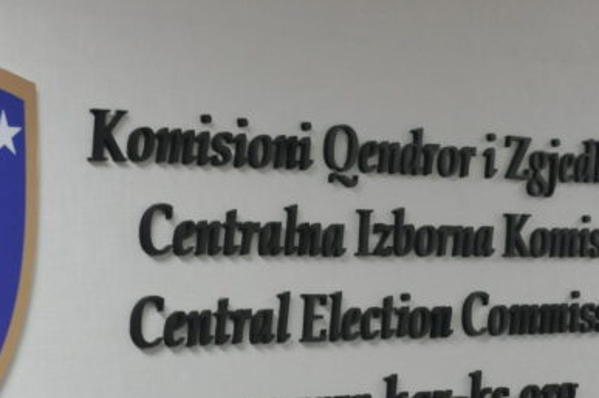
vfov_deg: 9.2
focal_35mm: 149
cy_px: 344
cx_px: 282
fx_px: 2476
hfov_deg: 13.8
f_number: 2.2
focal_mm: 50
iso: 1600
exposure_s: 1/160
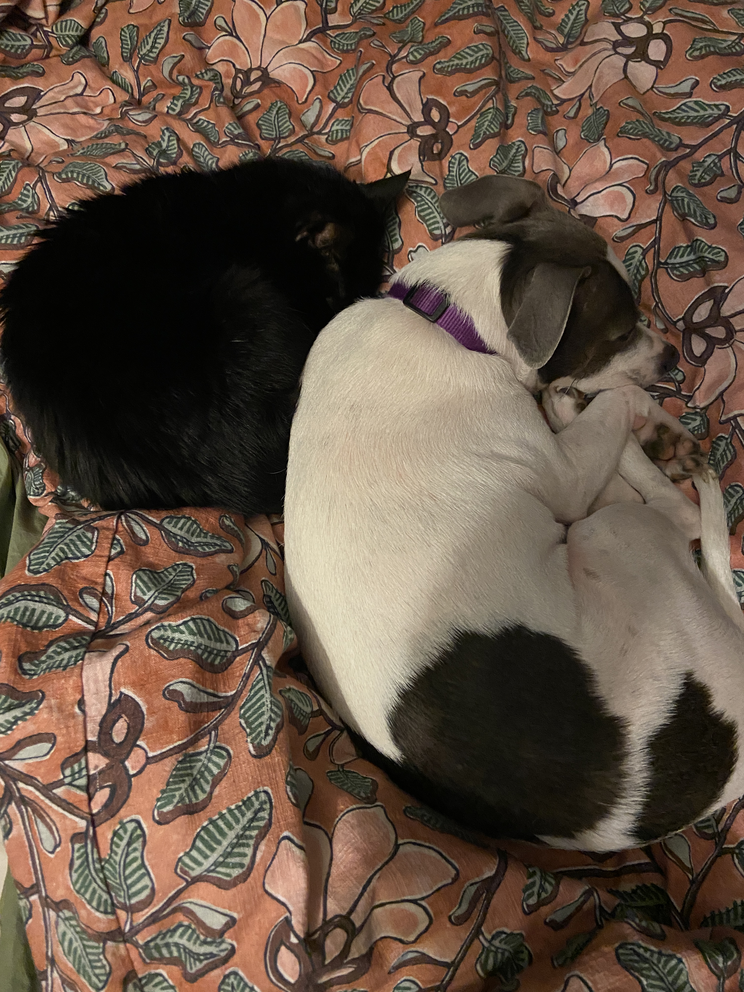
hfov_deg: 53.1
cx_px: 372
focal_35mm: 26
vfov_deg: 67.3
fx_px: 745
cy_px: 496
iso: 800
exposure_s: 1/30
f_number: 1.8
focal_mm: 4.25
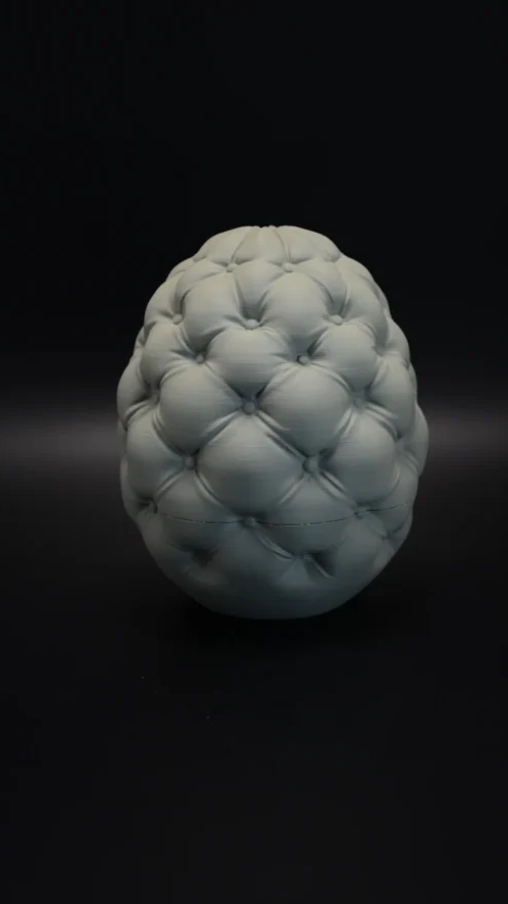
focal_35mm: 51
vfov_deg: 40.6
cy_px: 450
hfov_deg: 23.5
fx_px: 1222
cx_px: 284
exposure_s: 1/60
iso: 400
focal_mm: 32
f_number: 4.2
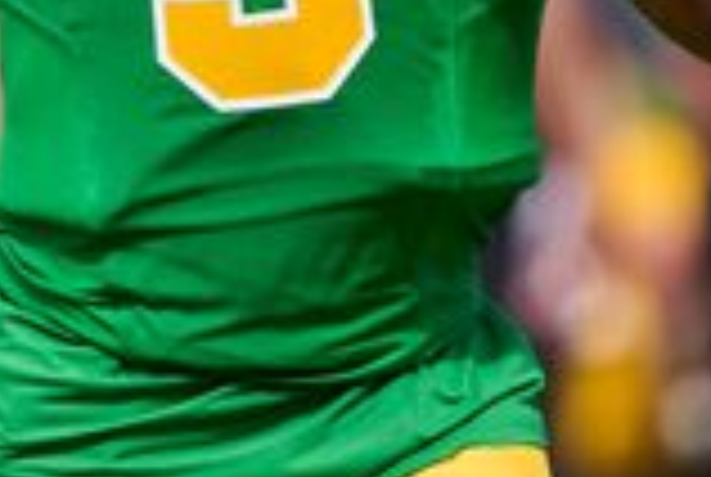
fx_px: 51149
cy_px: 304
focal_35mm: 2585
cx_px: 346
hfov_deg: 0.8
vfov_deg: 0.5
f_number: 2.8
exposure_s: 1/1919
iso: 125
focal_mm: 400
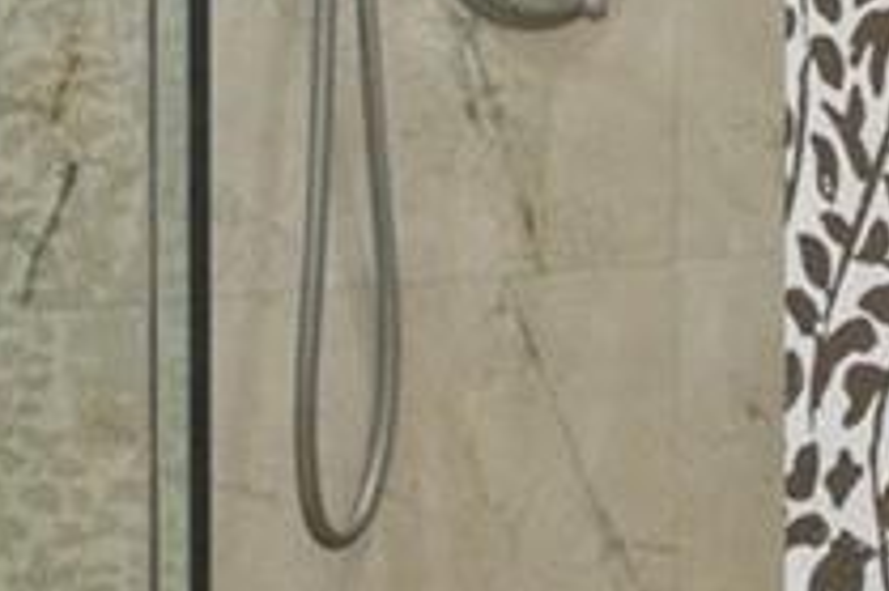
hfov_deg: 18.4
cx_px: 966
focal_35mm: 107
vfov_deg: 12.8
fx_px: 2640
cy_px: 236
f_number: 8
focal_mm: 14
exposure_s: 1
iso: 200
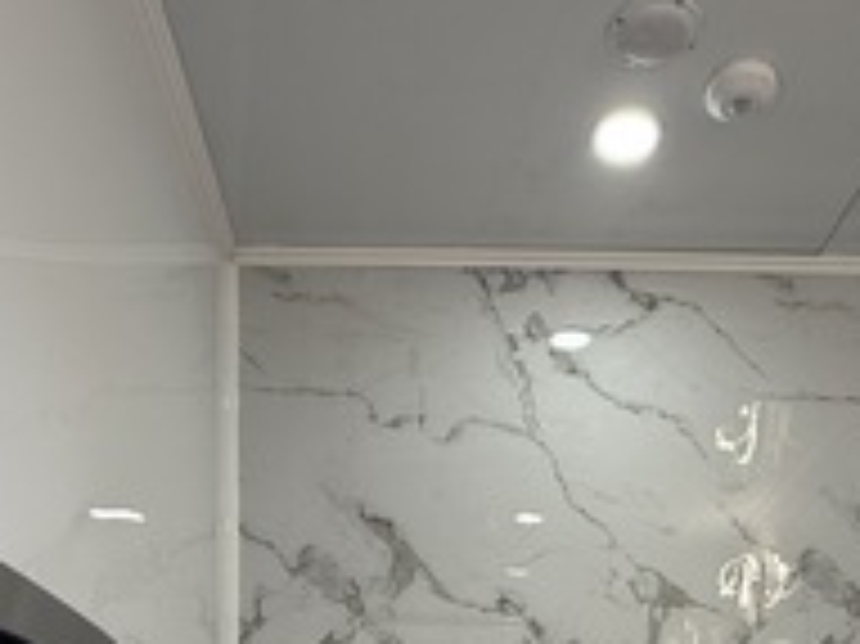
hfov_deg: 42.9
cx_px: 468
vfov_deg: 26.6
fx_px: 1092
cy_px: 883
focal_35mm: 44
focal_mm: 2.22
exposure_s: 1/99
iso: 160
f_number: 2.2
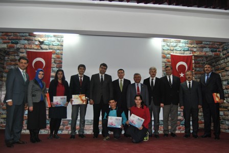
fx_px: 191
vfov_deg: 43.7
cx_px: 114
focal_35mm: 30
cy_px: 76
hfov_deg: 61.9
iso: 200
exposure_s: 1/60
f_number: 3.5
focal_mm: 20
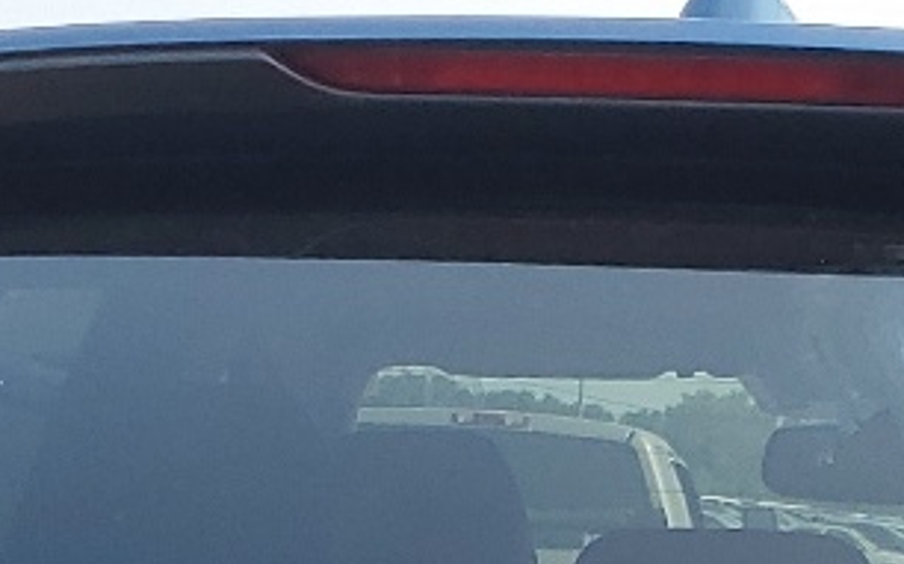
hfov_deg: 14.5
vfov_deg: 8.1
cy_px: 1556
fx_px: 3546
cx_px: 555
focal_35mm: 144
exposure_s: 1/1667
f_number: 1.5
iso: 50
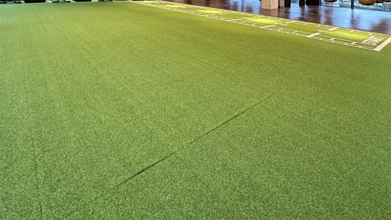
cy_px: -18
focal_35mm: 21
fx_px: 218
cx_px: 201
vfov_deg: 42.8
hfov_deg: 83.8
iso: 640
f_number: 2.2
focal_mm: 2.22
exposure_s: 1/50
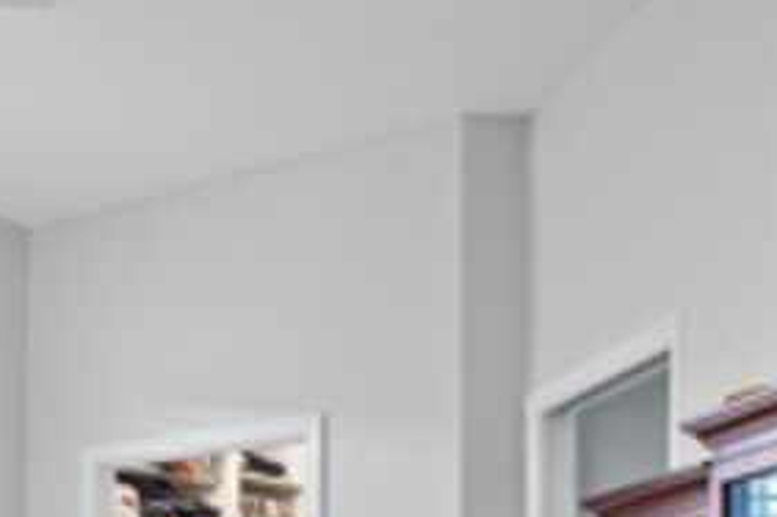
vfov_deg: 16.6
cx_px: -11
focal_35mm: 75
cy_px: 755
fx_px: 1624
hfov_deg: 25.5
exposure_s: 1/2
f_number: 8
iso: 100
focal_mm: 16.5
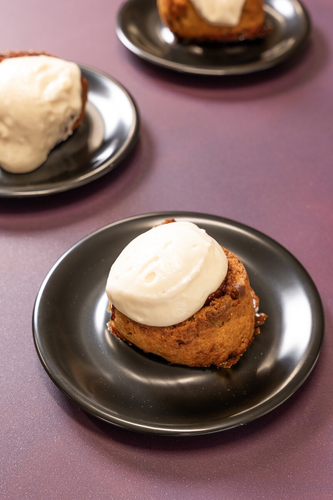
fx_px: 832
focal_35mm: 60
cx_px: 166
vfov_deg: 33.4
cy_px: 250
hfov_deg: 22.6
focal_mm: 60
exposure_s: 1/30
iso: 800
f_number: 8
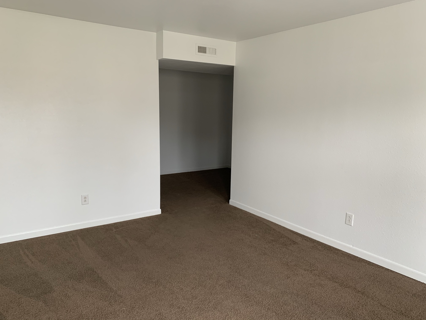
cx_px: 213
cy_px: 160
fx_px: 320
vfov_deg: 53.1
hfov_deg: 67.3
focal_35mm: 26
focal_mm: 4.25
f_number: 1.8
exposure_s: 1/60
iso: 100
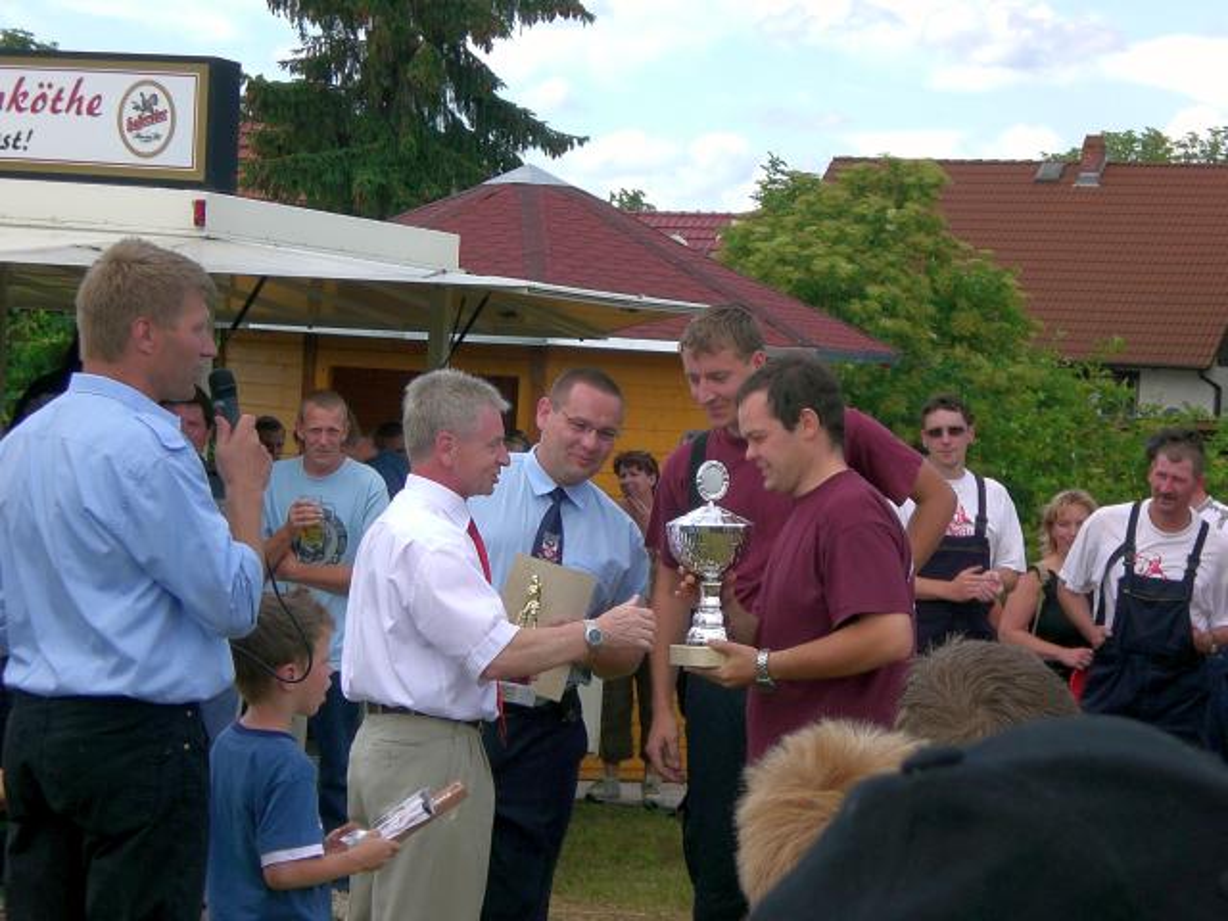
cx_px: 614
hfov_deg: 17.3
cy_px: 460
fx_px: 4044
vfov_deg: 13.0
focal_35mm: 114
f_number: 5.9
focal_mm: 18.9
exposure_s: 1/200
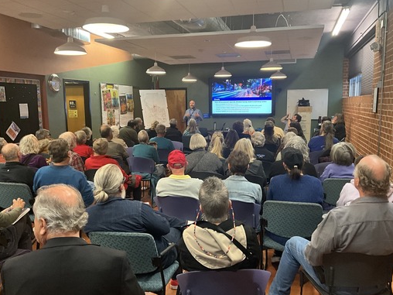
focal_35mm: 32
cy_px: 155
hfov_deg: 56.8
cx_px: 197
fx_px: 363
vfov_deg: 44.1
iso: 250
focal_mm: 3
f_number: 1.8
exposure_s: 1/60
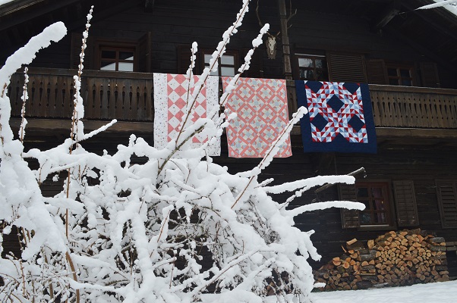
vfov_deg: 36.8
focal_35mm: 36
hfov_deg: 53.2
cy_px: 152
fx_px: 456
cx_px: 228
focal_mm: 24
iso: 400
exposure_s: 1/125
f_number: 9
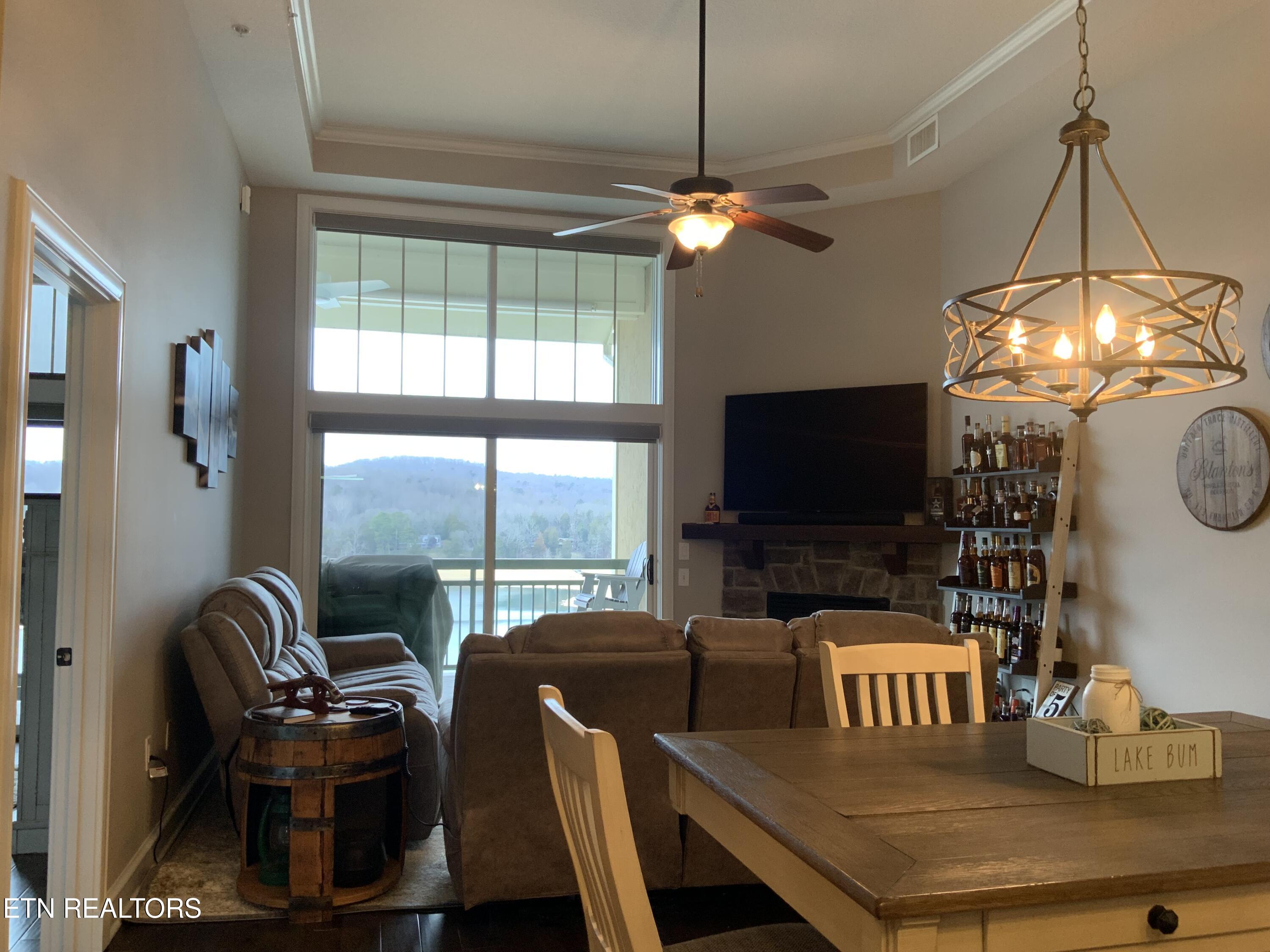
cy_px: 476
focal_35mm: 29
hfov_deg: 61.7
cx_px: 635
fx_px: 1064
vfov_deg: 48.2
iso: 100
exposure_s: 1/60
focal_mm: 3
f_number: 1.8
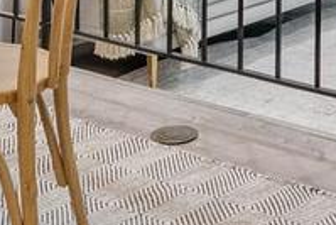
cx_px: 309
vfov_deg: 10.6
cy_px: -261
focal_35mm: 116
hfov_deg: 17.3
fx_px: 1083
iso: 2500
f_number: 6.3
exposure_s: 1/125
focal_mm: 16
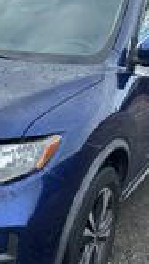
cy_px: 145
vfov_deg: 33.3
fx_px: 442
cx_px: -14
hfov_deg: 18.4
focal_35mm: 63
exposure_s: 1/1183
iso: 80
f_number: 1.78
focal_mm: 6.86
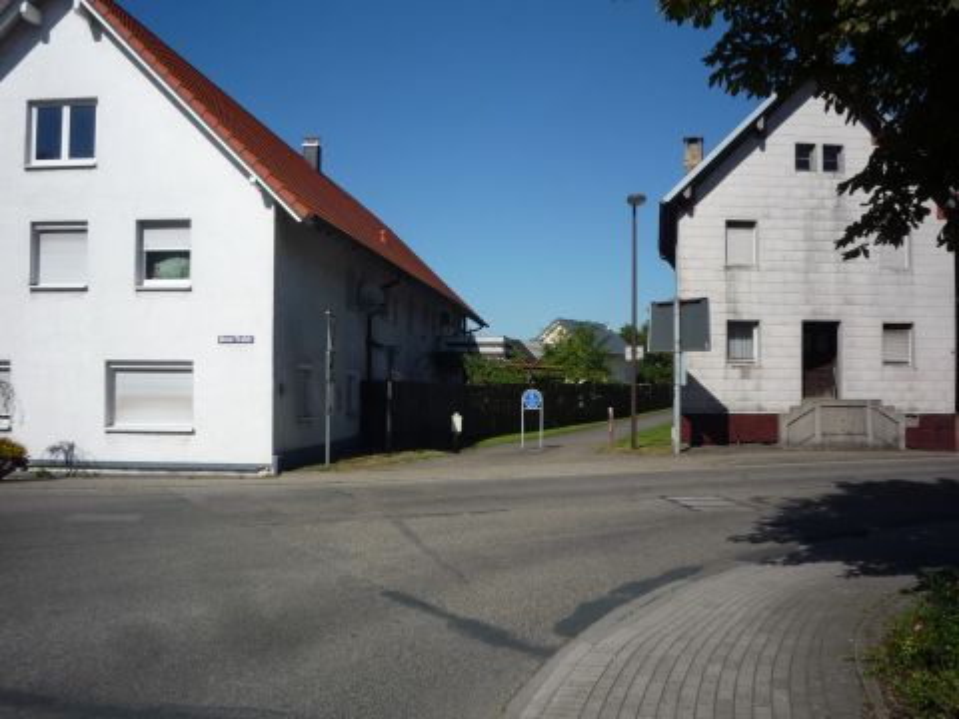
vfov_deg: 44.2
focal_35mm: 32
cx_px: 480
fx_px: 887
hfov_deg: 56.8
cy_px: 360
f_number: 5.6
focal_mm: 5.2
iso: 100
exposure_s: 1/640
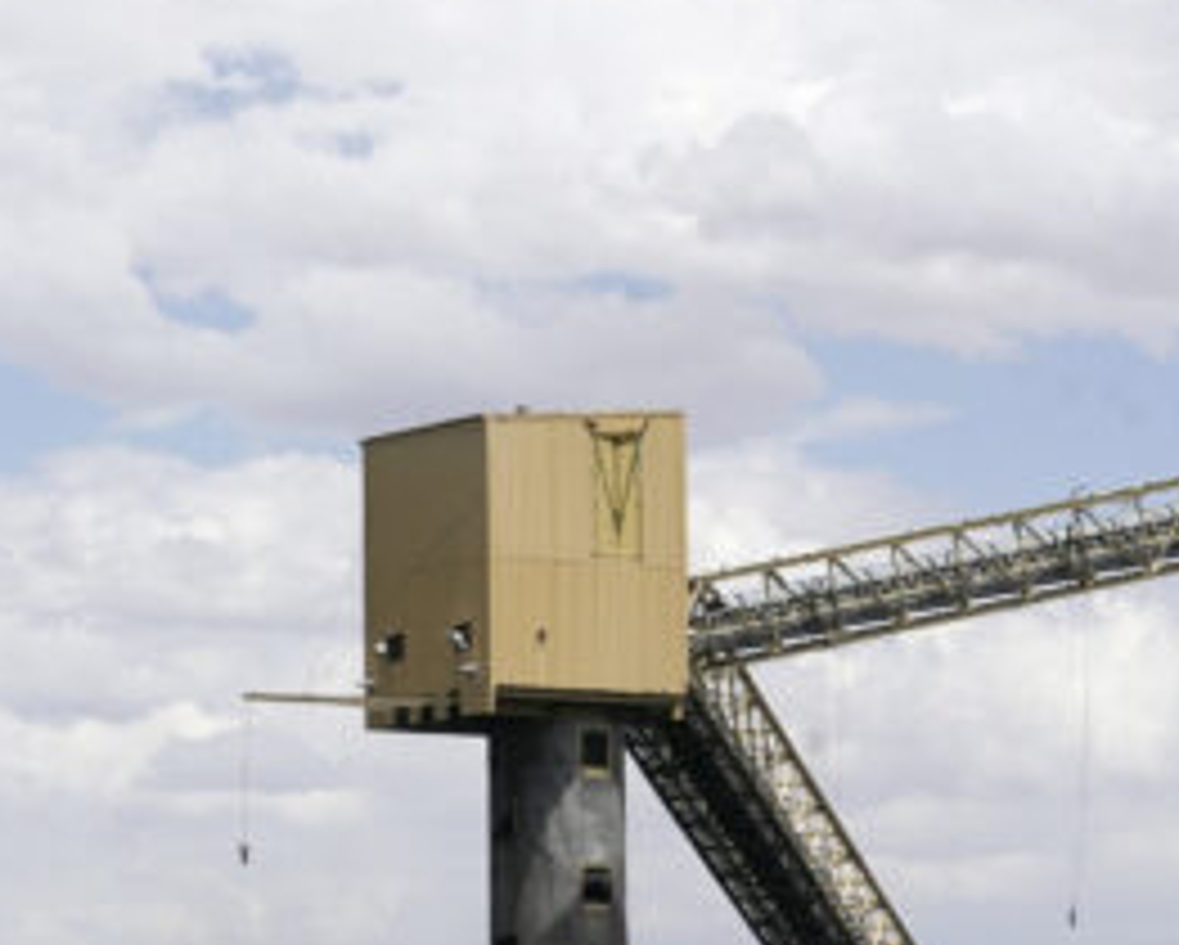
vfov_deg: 9.0
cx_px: 500
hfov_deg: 11.2
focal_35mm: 172
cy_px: 796
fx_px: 6006
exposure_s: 1/1000
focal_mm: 69
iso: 400
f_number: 13
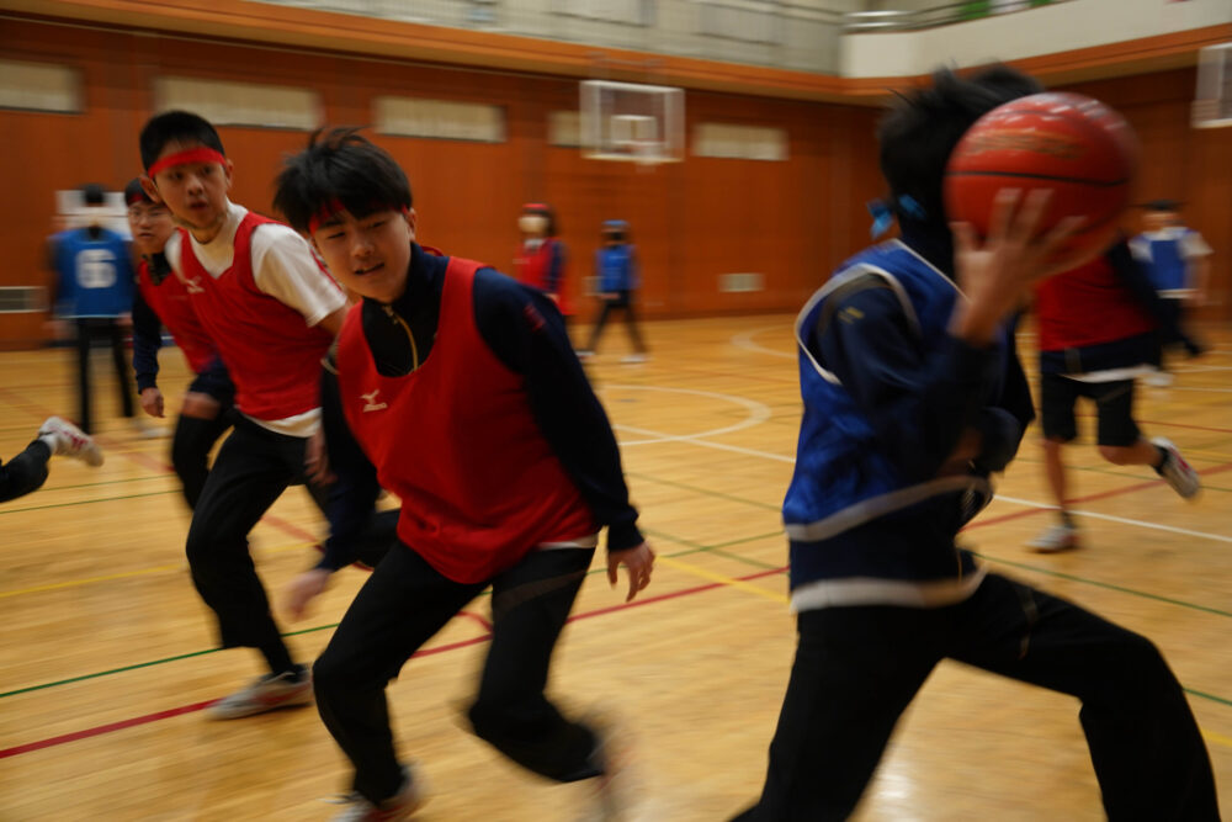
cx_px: 616
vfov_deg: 38.9
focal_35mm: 34
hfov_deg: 55.8
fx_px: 1164
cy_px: 411
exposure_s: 1/60
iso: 500
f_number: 3.2
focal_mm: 34
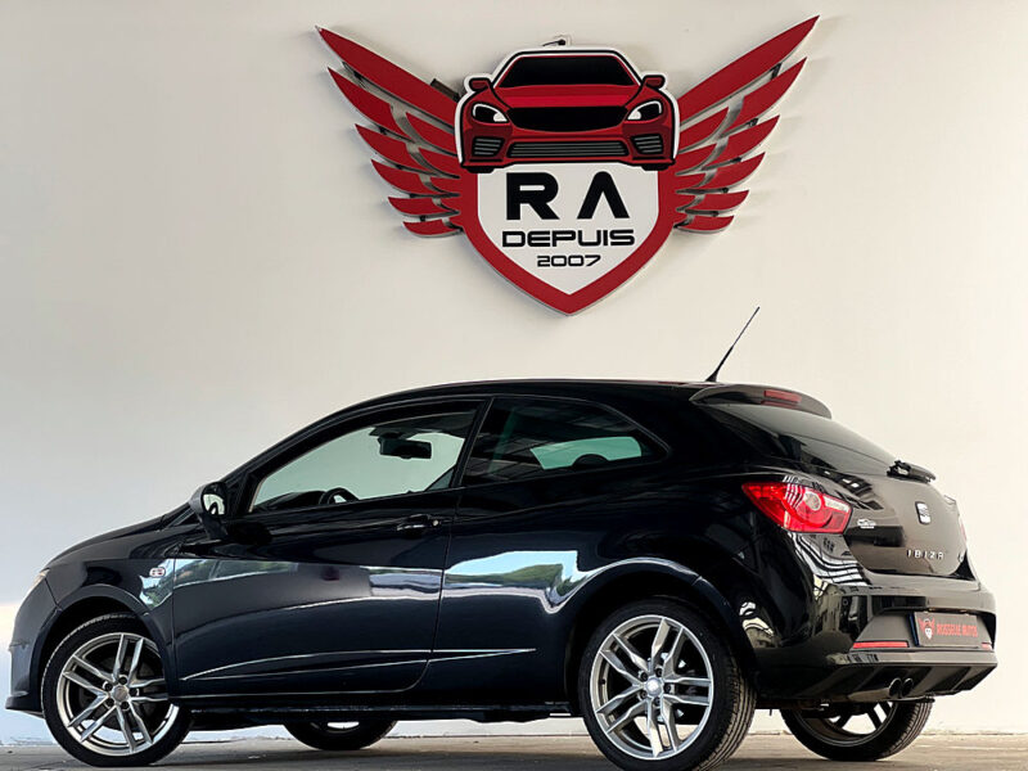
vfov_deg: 19.1
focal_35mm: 77
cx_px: 514
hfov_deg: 25.3
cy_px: 386
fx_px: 2287
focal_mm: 9
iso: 100
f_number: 2.8
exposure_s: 1/121
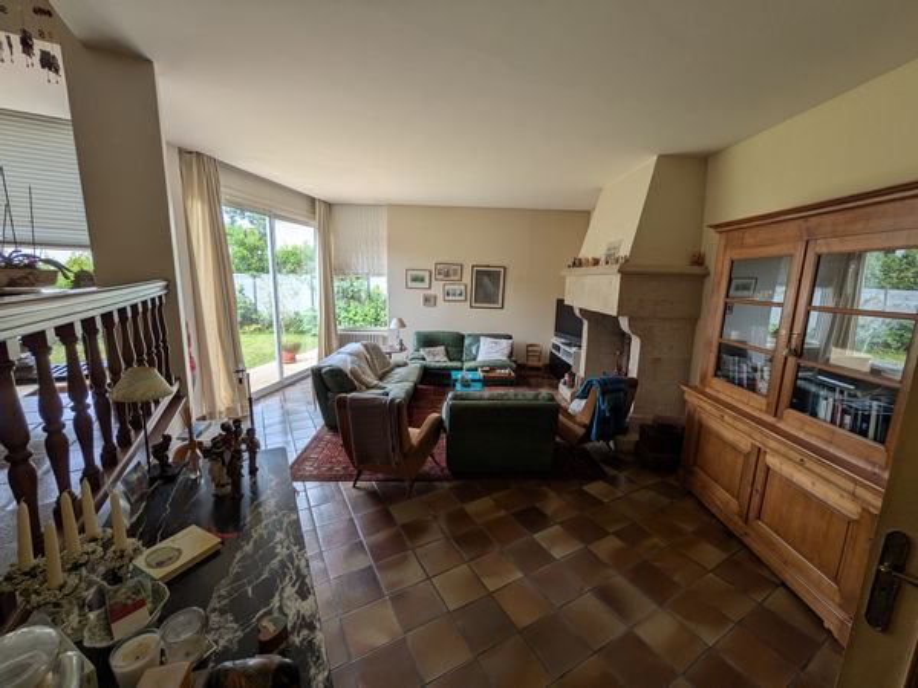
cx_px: 459
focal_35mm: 14
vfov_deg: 85.7
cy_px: 344
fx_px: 371
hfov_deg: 102.1
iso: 43
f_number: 2.2
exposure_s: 1/189
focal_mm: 1.83
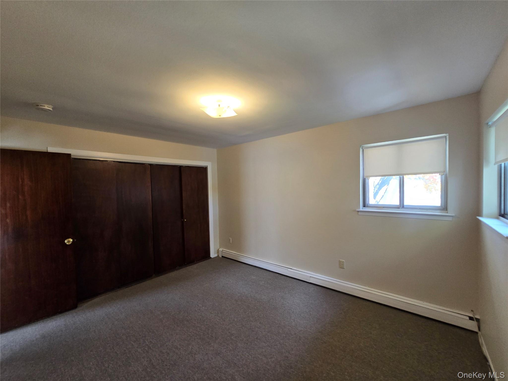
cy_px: 190
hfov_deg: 106.2
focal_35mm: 13
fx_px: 191
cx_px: 254
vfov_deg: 89.9
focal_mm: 2.2
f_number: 2.2
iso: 250
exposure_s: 1/60
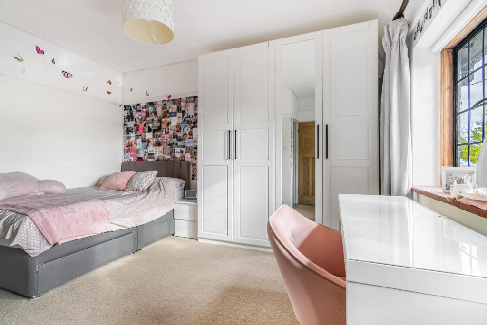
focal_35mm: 16
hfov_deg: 96.7
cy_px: 162
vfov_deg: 73.8
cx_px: 244
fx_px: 217
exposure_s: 1/50
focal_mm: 16
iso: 800
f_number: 6.3
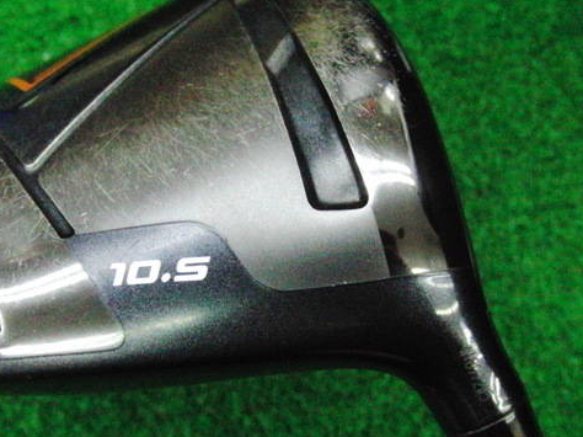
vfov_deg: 29.1
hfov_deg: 38.2
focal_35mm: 50
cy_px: 218
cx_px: 299
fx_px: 842
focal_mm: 6.42
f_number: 3.6
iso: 3200
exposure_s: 1/250
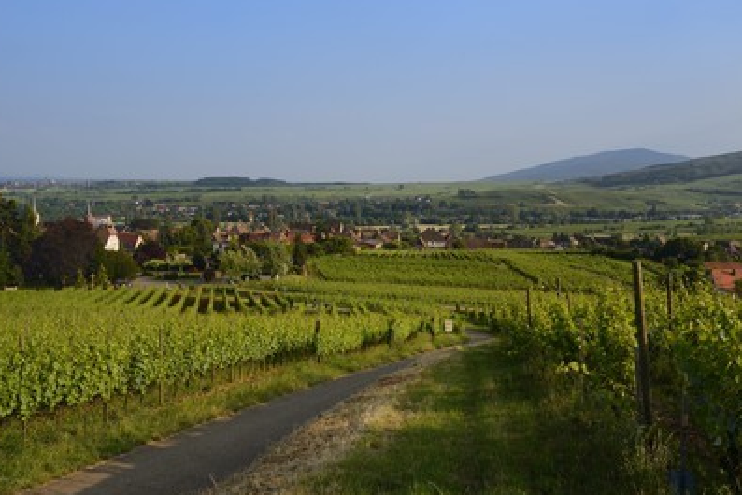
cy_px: 254
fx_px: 763
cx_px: 364
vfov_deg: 36.0
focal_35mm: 37
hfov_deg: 51.9
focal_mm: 35
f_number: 11
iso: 200
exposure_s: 1/200
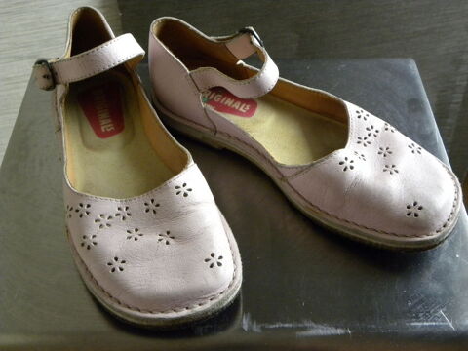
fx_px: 554
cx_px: 234
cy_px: 176
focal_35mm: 41
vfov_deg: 35.1
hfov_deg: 45.8
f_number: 3.2
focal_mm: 7.3
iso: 400
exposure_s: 1/39
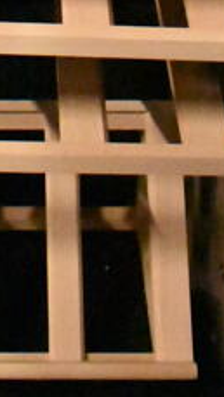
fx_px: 1192
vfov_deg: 16.8
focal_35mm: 113
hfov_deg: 10.5
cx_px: -59
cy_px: -237
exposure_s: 1/125
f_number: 3.5
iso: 18000
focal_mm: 18
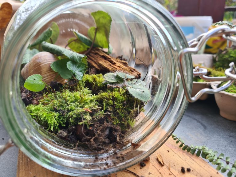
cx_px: 118
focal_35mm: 26
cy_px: 88
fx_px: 177
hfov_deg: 67.3
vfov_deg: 53.1
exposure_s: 1/190
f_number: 1.8
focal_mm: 5.4
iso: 50
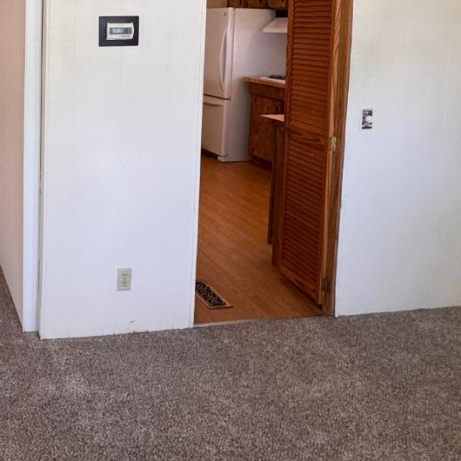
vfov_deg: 43.7
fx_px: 527
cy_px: 59
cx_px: -16
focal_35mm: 35
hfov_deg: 40.4
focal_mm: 2.22
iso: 200
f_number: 2.2
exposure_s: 1/60
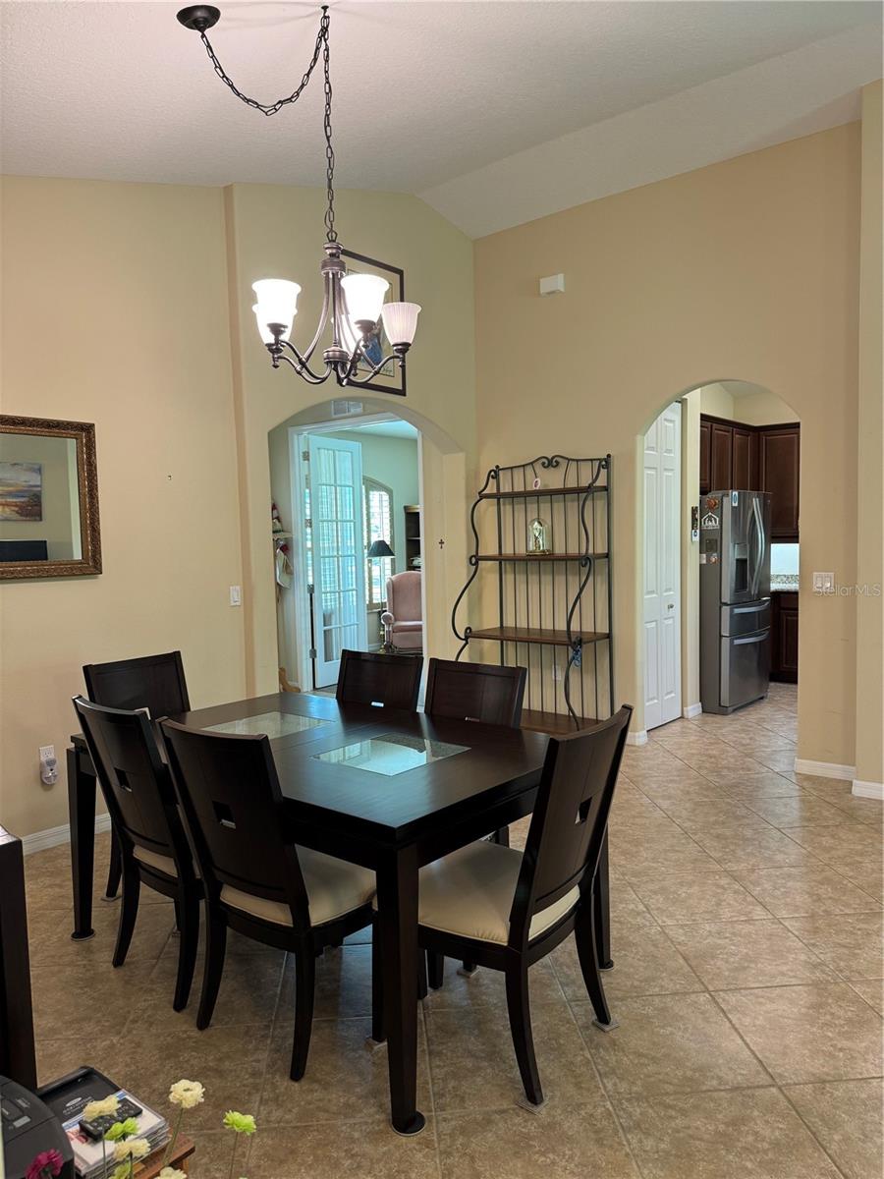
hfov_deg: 56.8
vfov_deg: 71.6
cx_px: 442
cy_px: 590
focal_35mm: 24
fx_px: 817
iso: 160
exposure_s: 1/60
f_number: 1.78
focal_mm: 6.76
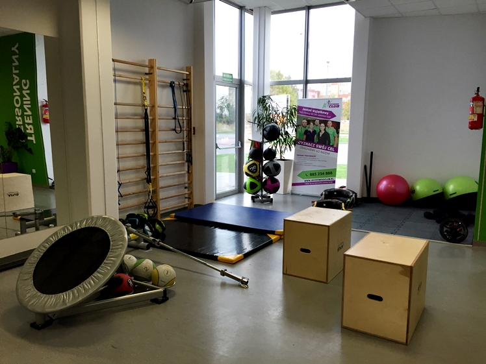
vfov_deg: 48.2
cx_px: 243
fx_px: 407
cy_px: 182
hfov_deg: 61.7
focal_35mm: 29
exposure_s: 1/33
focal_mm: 4.15
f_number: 2.2
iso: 50
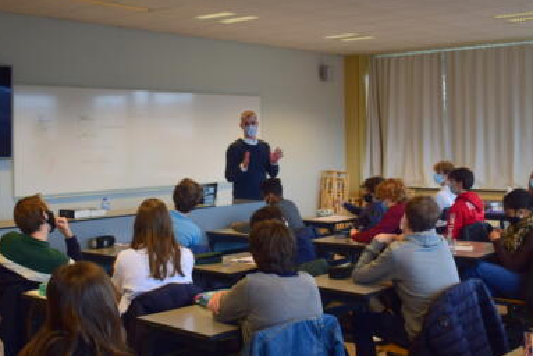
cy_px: 139
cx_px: 273
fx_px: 696
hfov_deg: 41.9
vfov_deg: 28.6
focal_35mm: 47
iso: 250
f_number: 3.8
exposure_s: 1/40
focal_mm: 24
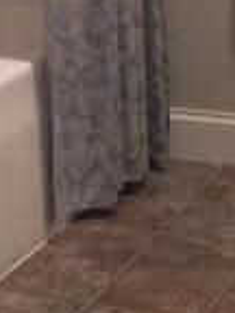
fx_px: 1403
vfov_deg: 12.5
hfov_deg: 9.6
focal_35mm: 155
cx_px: 65
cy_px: -41
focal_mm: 4.15
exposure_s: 1/30
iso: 250
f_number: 2.2
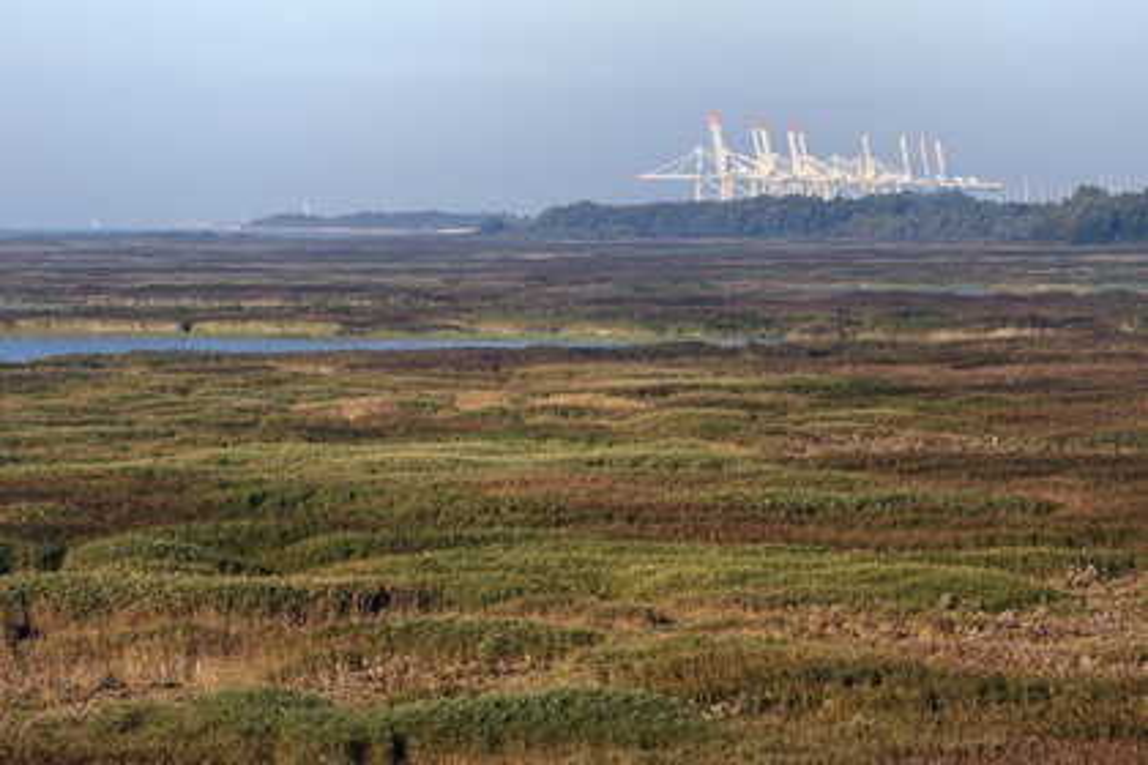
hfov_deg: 10.3
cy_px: 382
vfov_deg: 6.9
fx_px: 6377
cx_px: 574
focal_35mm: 200
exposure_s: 1/250
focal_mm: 200
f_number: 9
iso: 200
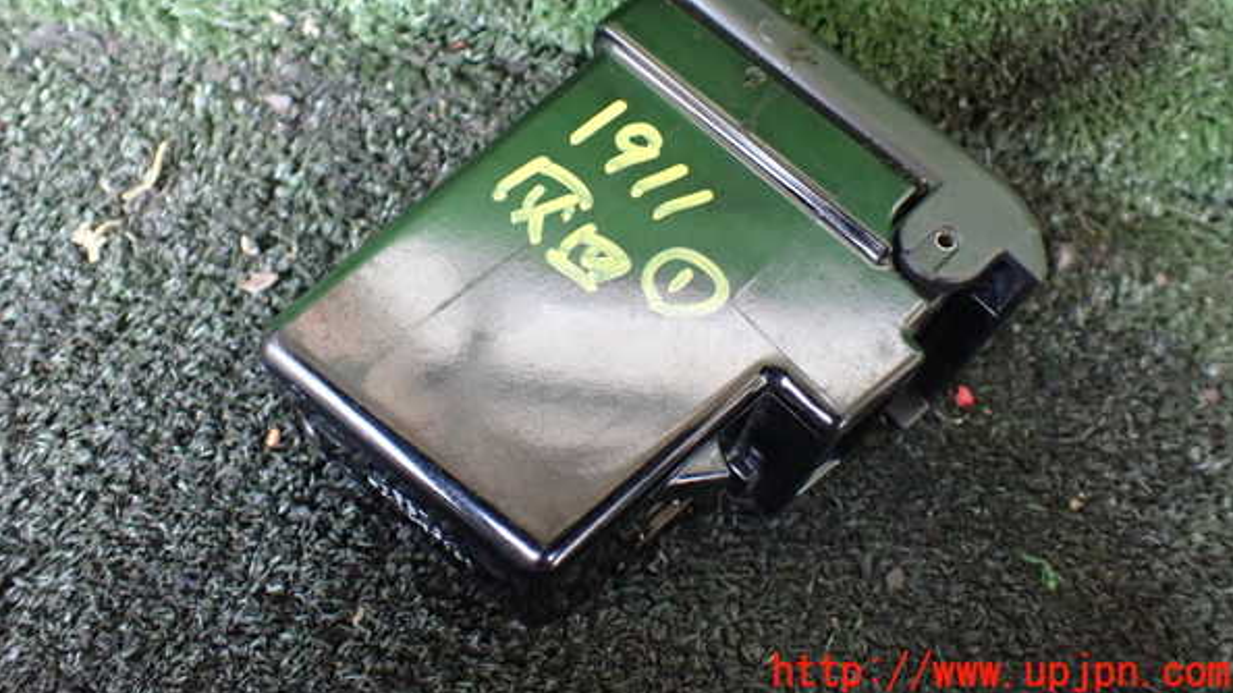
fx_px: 1079
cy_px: 232
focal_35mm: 33
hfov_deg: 59.5
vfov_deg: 35.3
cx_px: 619
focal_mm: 5.4
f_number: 2.3
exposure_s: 1/60
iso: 800
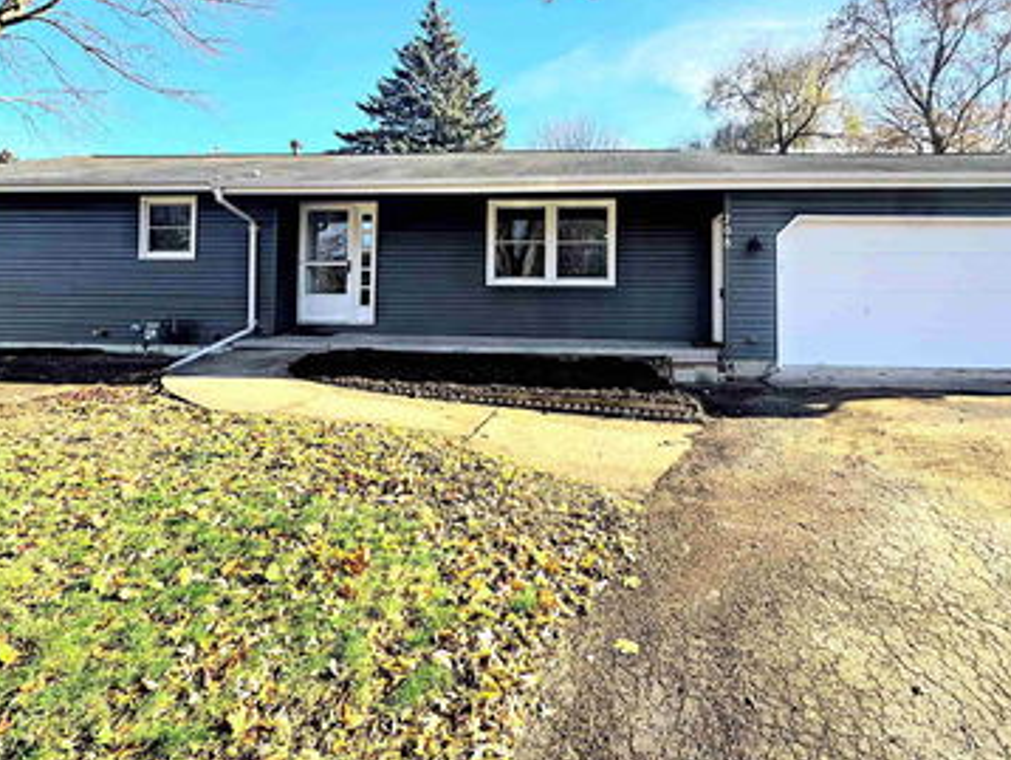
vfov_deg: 64.8
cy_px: 274
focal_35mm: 20
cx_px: 559
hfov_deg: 81.4
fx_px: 585
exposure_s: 1/727
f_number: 2.2
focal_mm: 2.22
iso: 50
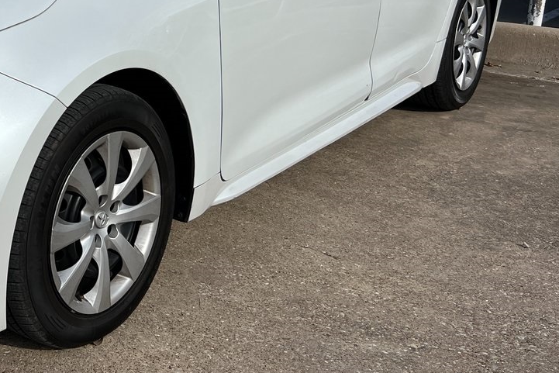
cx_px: -19
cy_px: 40
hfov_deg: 30.7
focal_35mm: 60
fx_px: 932
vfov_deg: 22.1
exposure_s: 1/5587
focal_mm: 5.7
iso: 50
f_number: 1.5
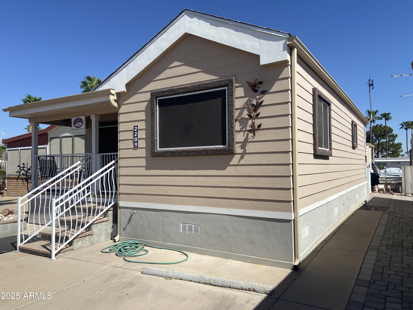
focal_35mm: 26
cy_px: 155
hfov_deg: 67.3
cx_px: 206
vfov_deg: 53.1
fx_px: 310
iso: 32
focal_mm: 4.25
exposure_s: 1/4115
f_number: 1.8
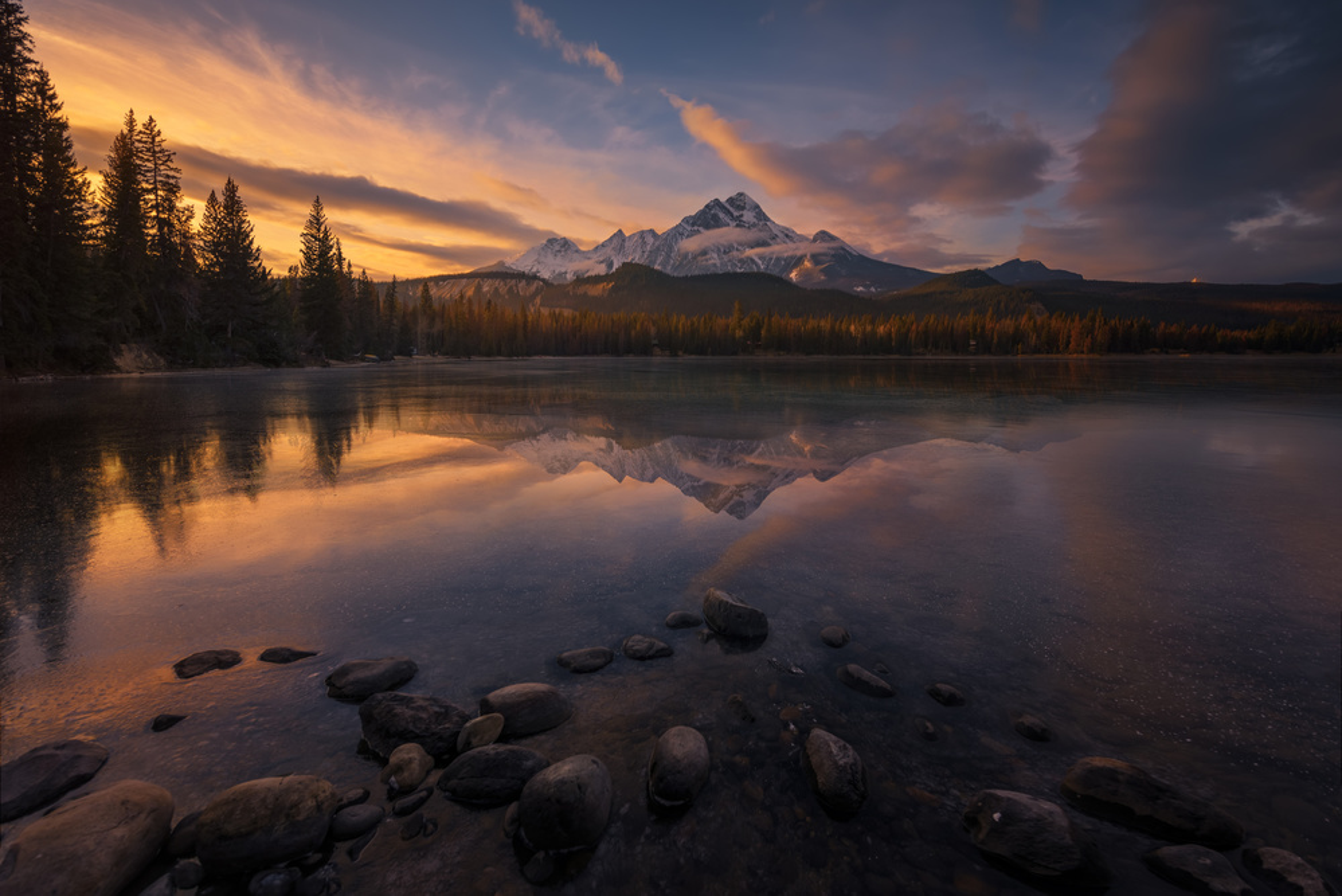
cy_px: 448
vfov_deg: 81.3
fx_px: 522
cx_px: 671
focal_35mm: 14
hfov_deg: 104.2
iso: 100
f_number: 5.6
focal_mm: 14
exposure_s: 1/500
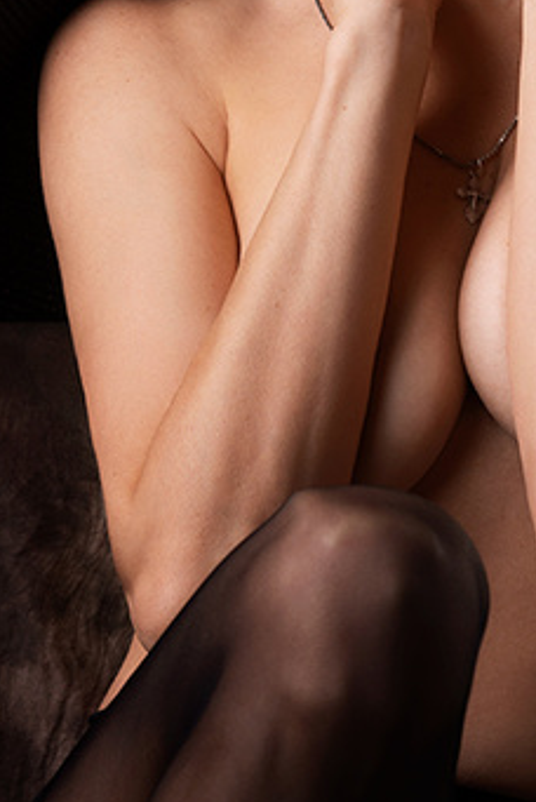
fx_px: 9137
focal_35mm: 410
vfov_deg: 5.0
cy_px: 318
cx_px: 430
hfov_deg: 3.4
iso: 80
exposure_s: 1/160
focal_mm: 100
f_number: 5.6
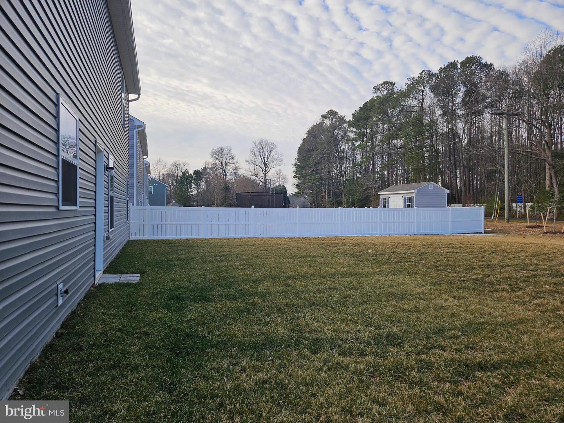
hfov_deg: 73.9
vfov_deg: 58.9
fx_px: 375
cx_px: 282
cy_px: 212
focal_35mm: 23
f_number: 1.8
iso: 25
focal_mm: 5.4
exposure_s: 1/763
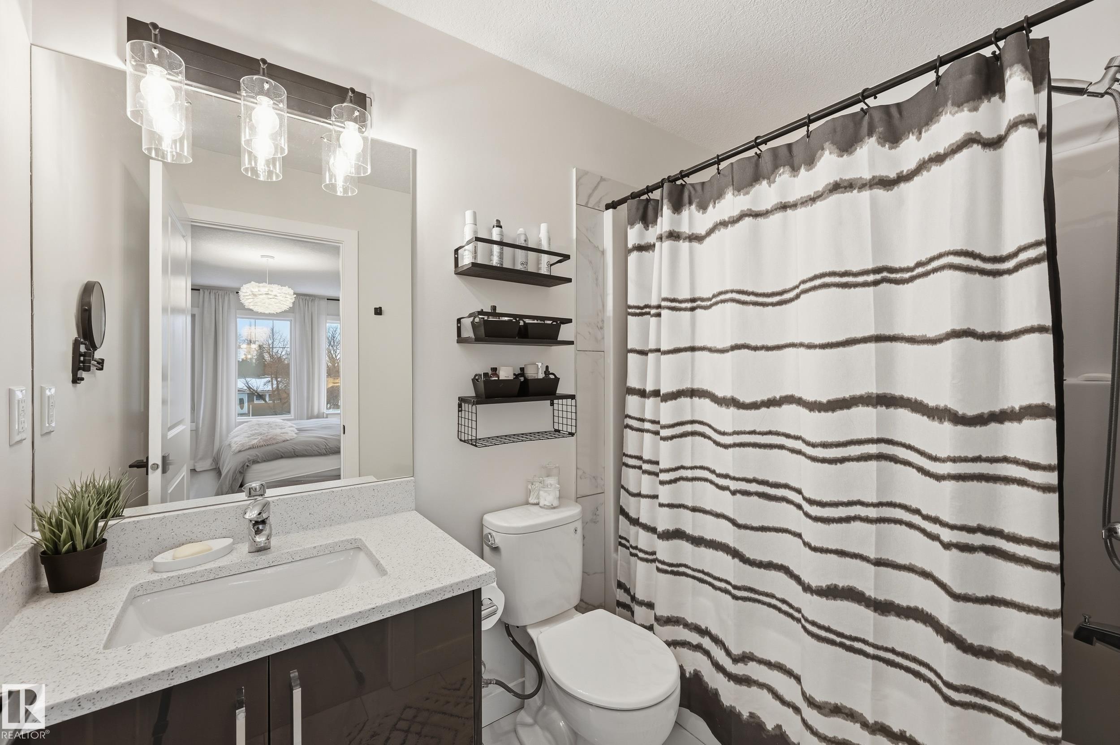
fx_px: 435
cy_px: 372
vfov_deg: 81.1
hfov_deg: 104.3
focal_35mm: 14
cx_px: 560
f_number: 8
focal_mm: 14
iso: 100
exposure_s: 1/13
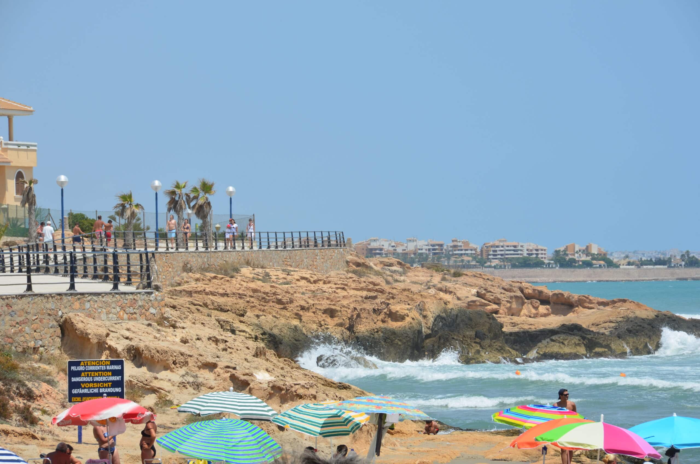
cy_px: 232
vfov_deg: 6.8
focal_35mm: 202
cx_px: 350
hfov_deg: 10.2
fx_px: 3930
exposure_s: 1/200
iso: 100
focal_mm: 135
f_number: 13
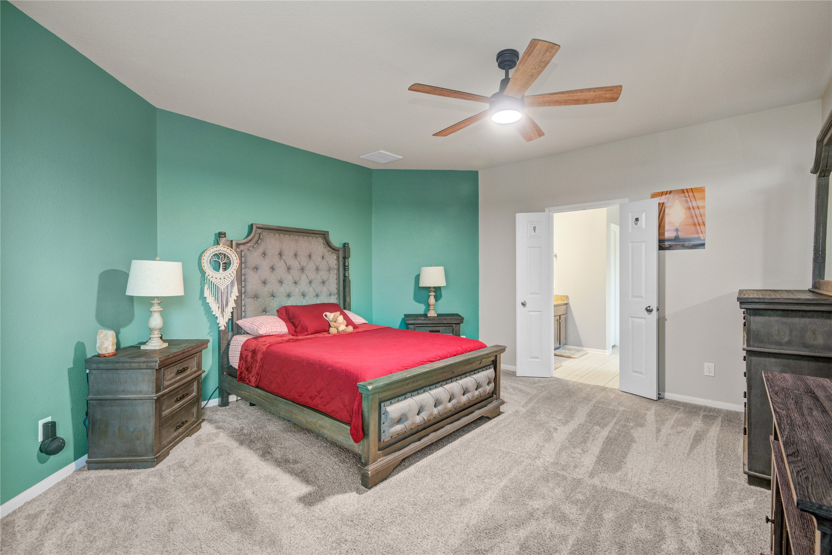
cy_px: 278
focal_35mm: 16
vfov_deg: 73.7
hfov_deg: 96.7
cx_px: 416
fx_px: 370
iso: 400
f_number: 8
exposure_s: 1/1.25
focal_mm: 16
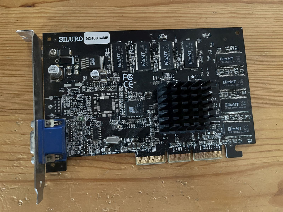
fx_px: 213
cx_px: 142
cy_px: 106
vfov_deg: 53.1
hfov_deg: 67.3
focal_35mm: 26
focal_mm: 5.1
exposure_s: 1/26
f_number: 1.6
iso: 800
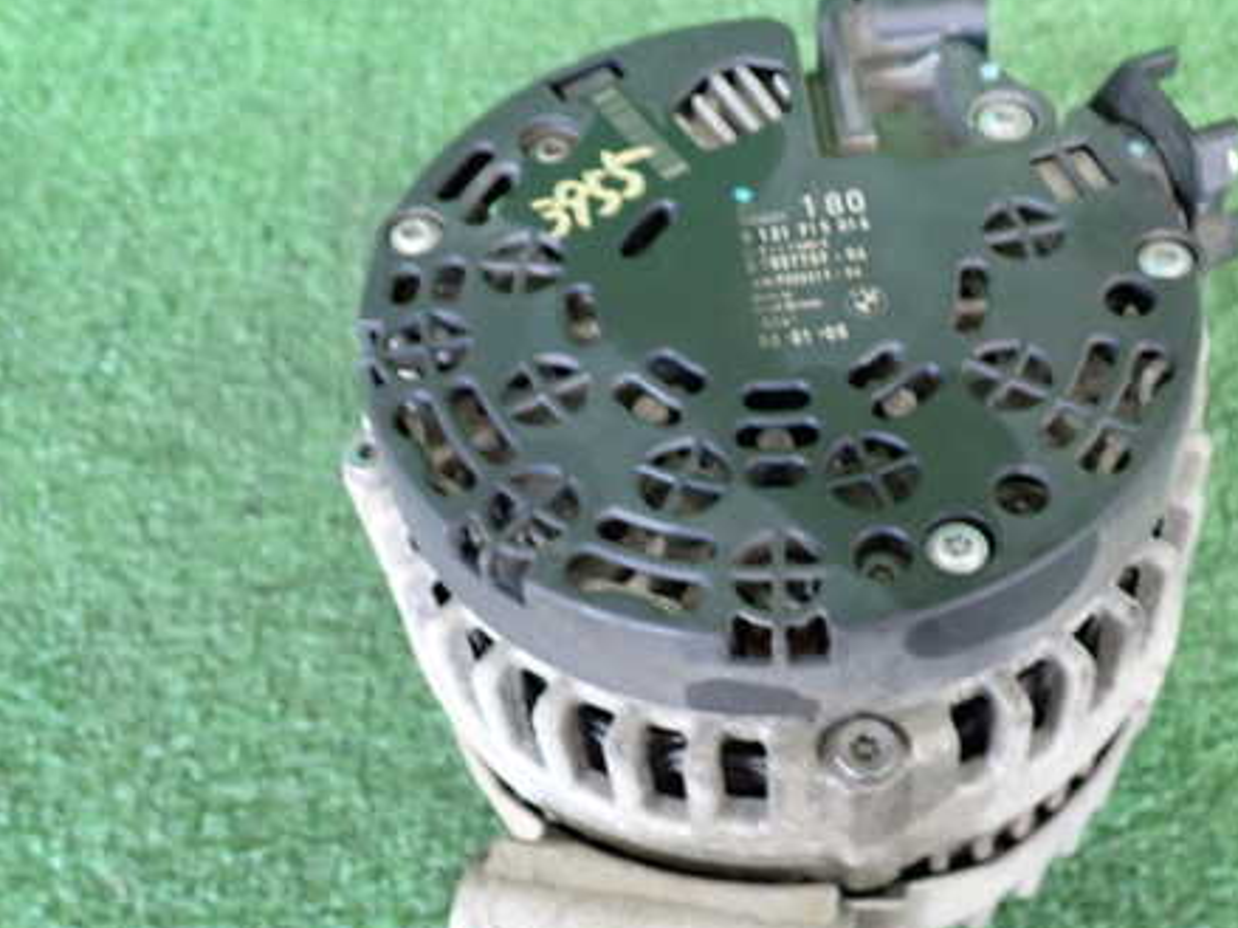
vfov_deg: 35.1
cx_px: 792
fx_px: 1466
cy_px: 522
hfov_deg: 45.3
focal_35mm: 41
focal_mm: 5.4
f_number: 2.3
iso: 640
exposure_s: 1/30
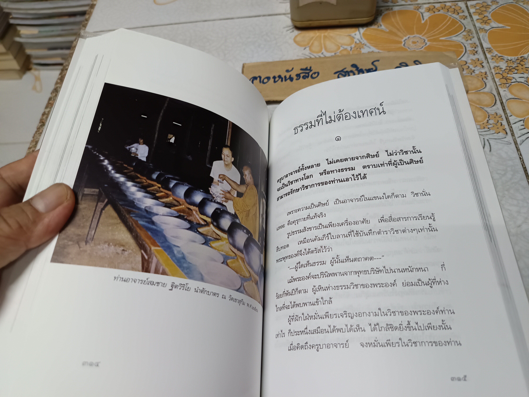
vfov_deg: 56.8
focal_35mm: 24
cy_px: 198
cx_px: 264
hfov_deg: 71.6
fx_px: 367
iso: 1196
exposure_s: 1/50
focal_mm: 5.31
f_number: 1.7
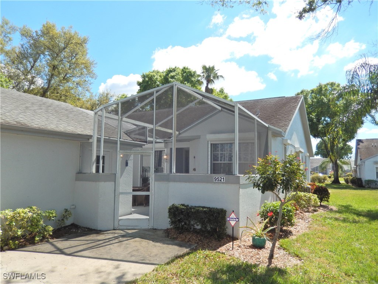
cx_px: 189
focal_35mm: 25
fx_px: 273
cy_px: 142
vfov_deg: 54.9
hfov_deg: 69.4
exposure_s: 1/1000
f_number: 3.4
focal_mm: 4.5
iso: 125
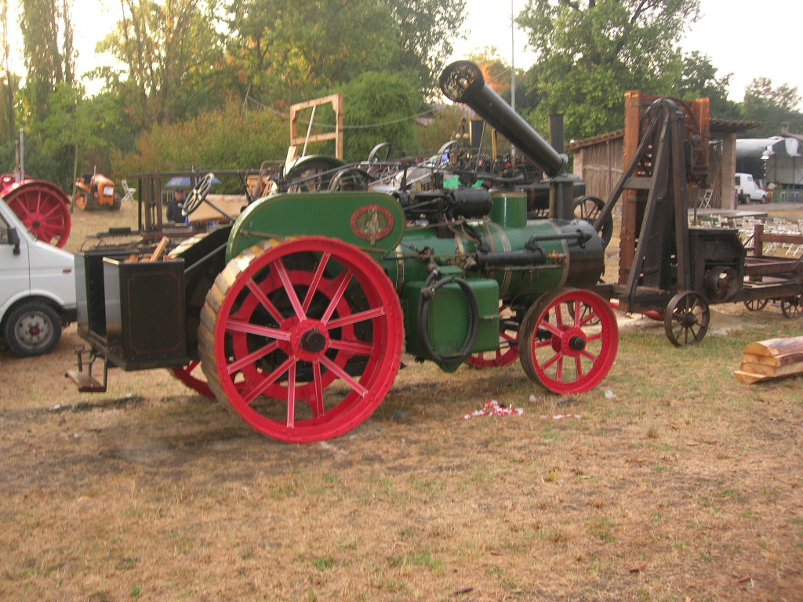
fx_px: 881
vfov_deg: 37.7
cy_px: 301
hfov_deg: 49.0
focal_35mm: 38
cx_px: 402
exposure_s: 1/30
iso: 66
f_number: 2.8
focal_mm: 7.8
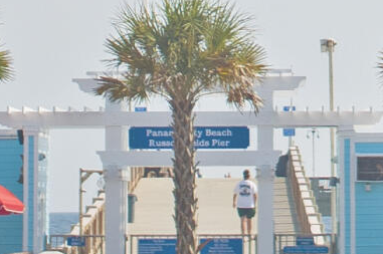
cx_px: 404
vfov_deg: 3.3
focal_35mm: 413
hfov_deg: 5.0
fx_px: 4387
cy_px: -426
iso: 200
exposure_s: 1/200
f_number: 4.5
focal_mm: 35
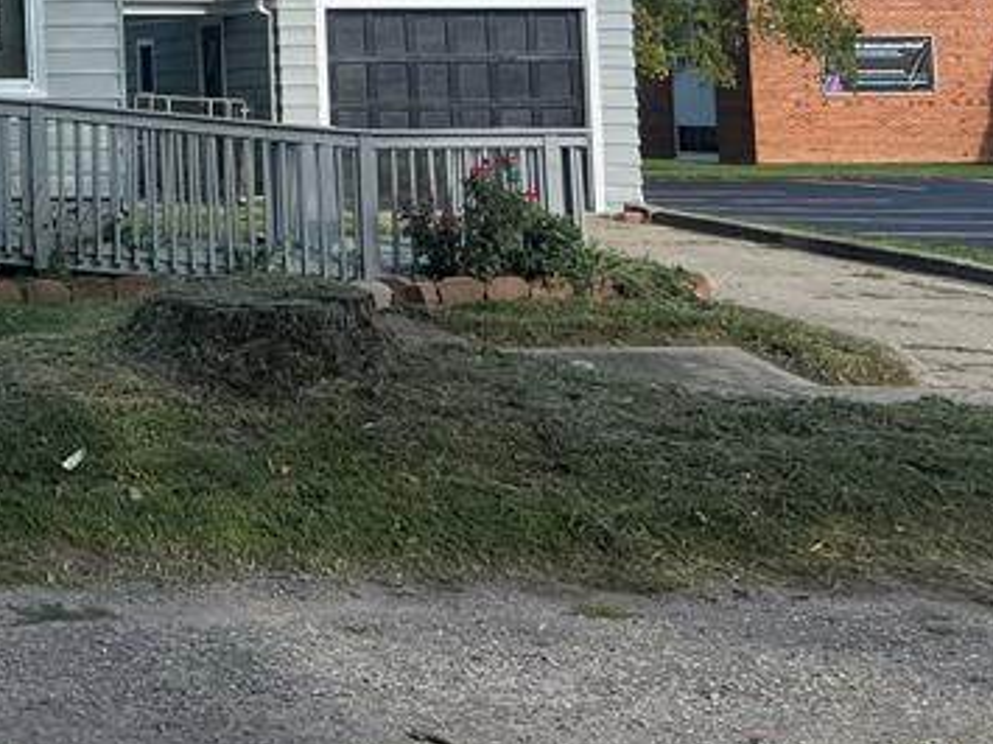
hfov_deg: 22.2
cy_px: -112
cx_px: -422
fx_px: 2151
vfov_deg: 18.7
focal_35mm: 75
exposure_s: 1/2915
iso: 50
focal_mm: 5.7
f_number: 1.5
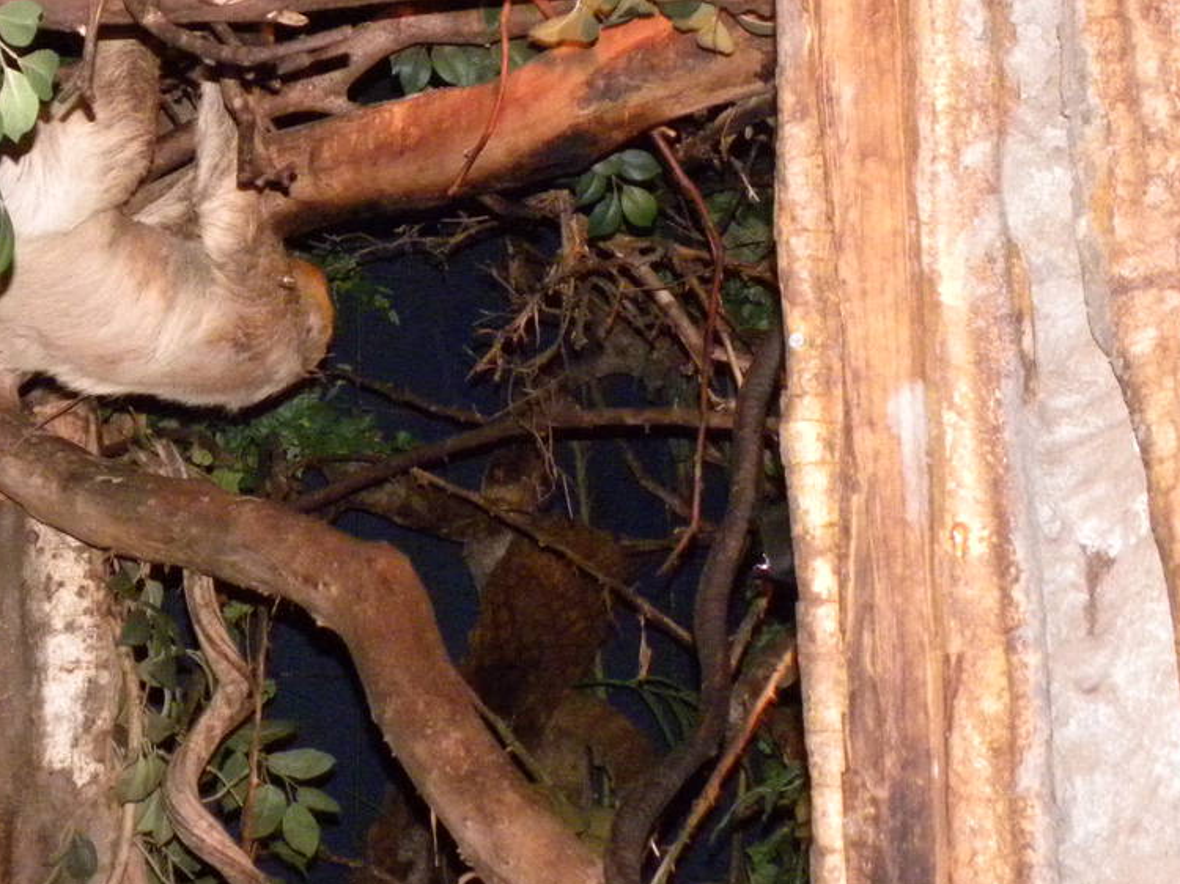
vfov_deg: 13.3
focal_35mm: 111
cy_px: 275
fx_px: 3783
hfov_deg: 17.5
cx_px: 135
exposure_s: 1/30
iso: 534
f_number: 3.5
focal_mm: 9.2
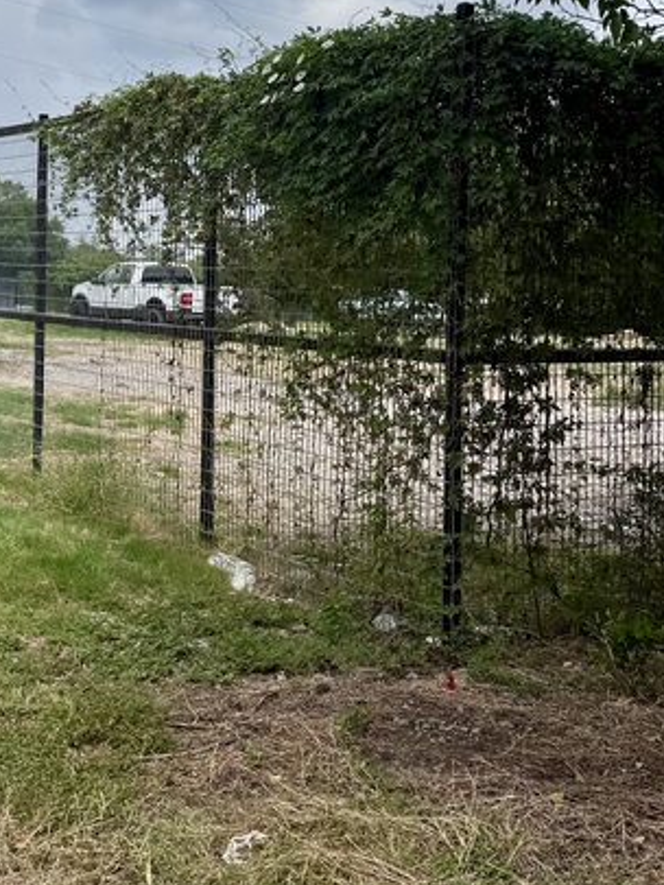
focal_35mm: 64
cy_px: 347
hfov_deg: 22.5
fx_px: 1636
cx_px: 103
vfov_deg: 30.2
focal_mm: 6.76
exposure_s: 1/5319
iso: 80
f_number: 1.78
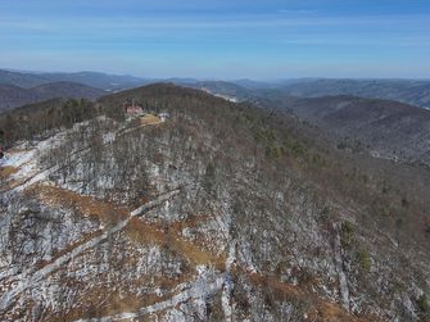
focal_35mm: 27
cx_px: 225
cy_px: 130
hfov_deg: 65.3
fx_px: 335
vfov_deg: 51.0
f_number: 2.8
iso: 101
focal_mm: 3.7
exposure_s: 1/1736
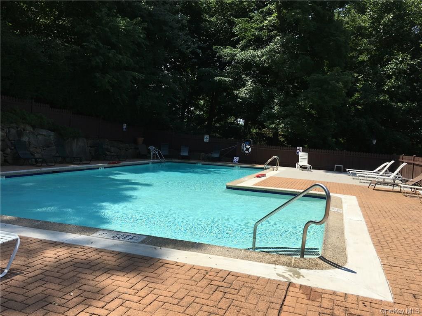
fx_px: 354
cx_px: 211
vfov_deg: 48.2
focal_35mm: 29
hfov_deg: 61.7
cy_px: 158
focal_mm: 4.15
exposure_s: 1/1923
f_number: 2.2
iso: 25
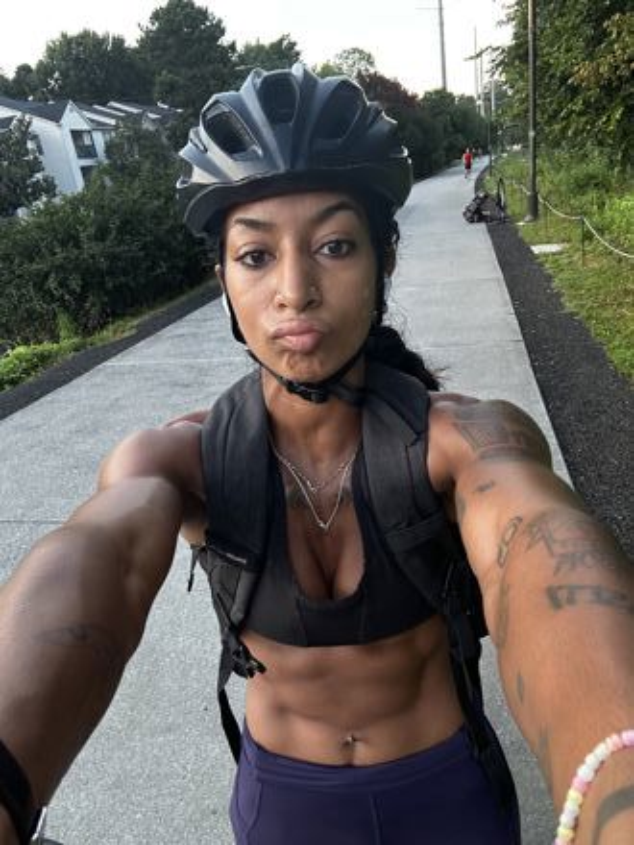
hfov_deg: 58.9
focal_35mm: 23
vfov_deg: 73.9
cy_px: 422
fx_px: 562
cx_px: 317
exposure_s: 1/60
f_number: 1.9
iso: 125
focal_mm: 2.69
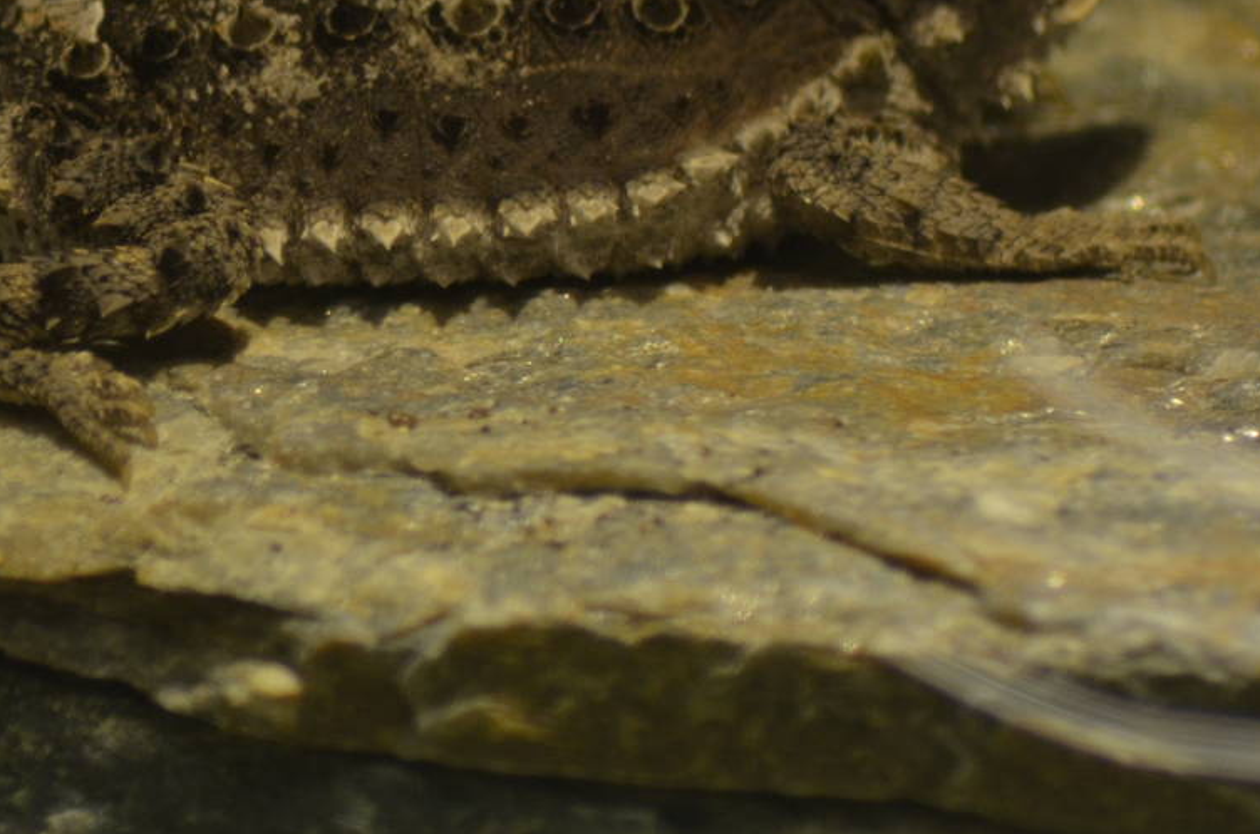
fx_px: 13938
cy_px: 159
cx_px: 397
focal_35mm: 399
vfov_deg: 3.4
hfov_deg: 5.2
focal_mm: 125
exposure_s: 1/250
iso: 720
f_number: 4.2
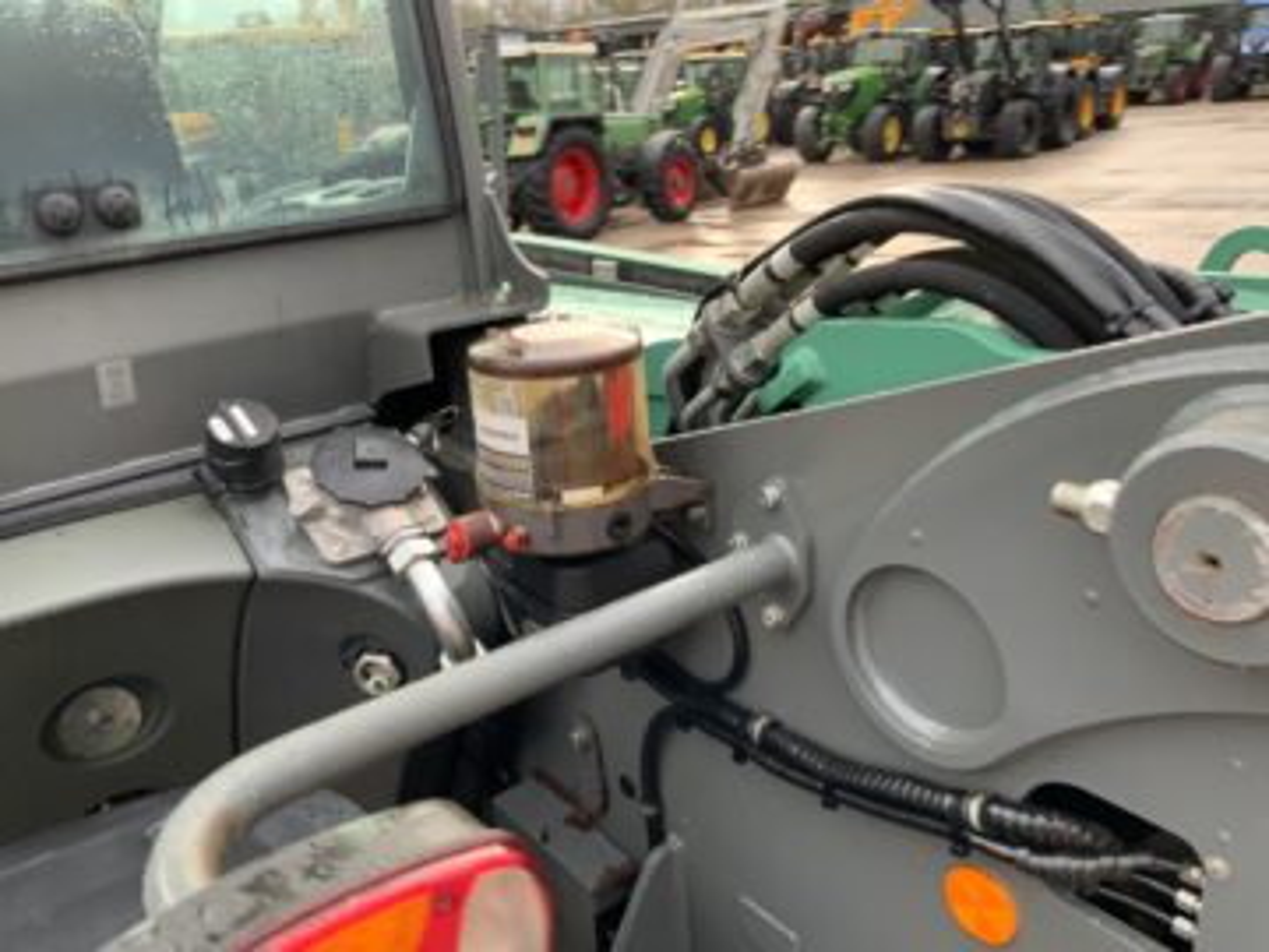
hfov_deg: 61.7
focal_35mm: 29
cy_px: 476
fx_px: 1063
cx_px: 634
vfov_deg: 48.2
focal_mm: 3
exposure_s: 1/110
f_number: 1.8
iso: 64
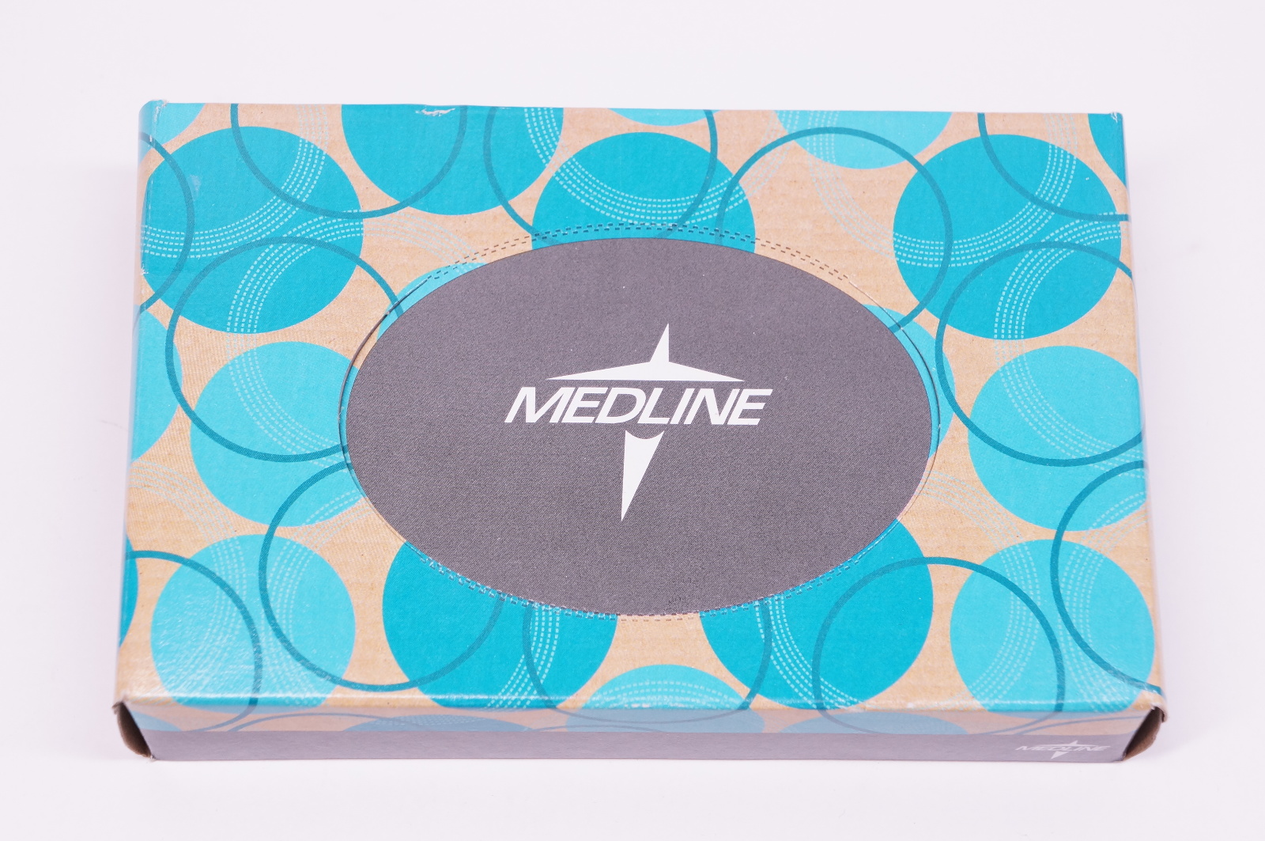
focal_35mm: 76
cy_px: 420
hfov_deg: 26.5
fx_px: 2685
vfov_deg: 17.8
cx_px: 632
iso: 800
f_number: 7.1
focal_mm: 51
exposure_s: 1/80
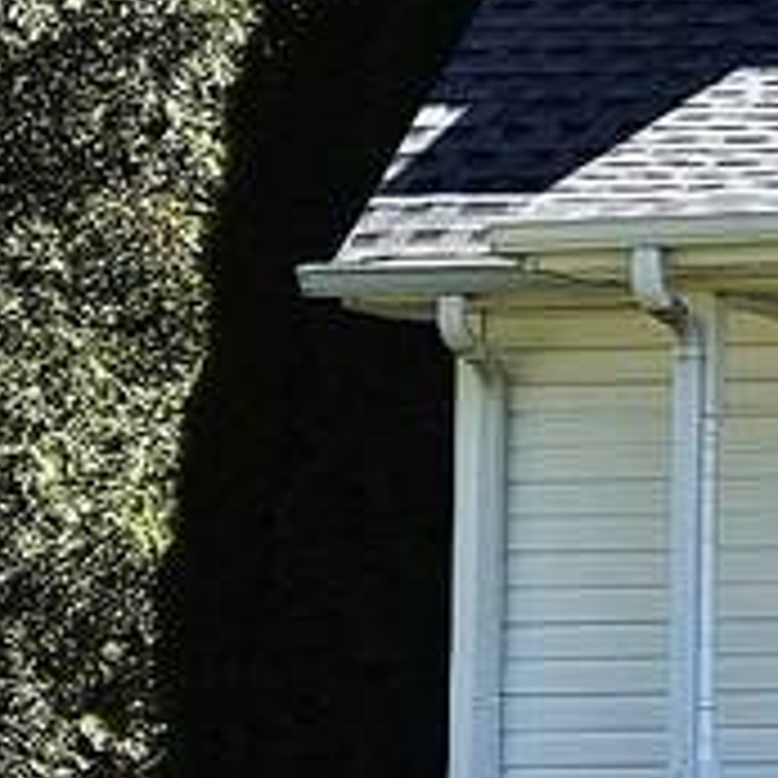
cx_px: 2271
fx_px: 3814
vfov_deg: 11.6
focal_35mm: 150
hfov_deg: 9.4
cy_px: 292
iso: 25
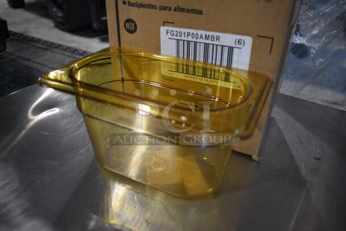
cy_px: 116
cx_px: 173
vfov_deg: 48.0
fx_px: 260
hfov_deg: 67.3
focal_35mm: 27
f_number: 3.5
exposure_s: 1/125
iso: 2000
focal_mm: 18
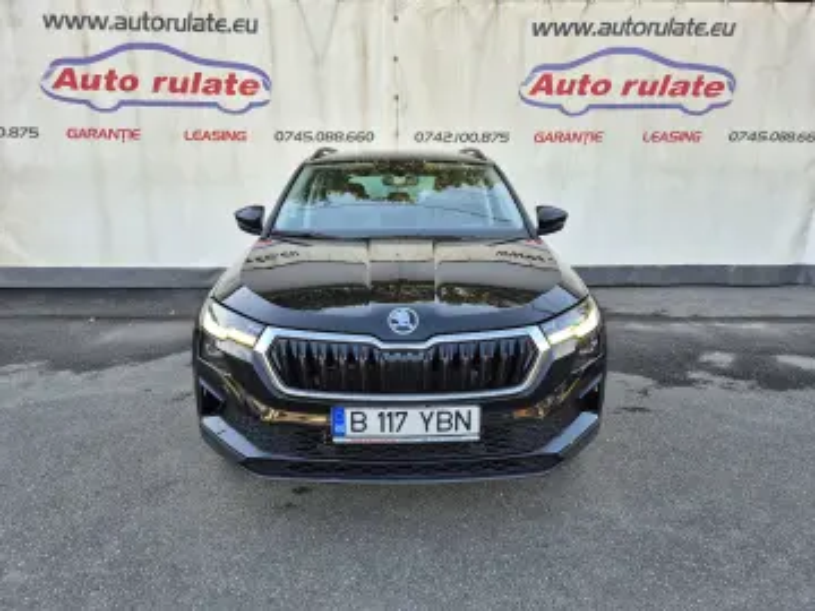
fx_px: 542
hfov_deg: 73.9
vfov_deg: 58.9
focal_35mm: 23
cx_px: 408
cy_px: 306
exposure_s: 1/183
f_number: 1.8
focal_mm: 5.4
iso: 25
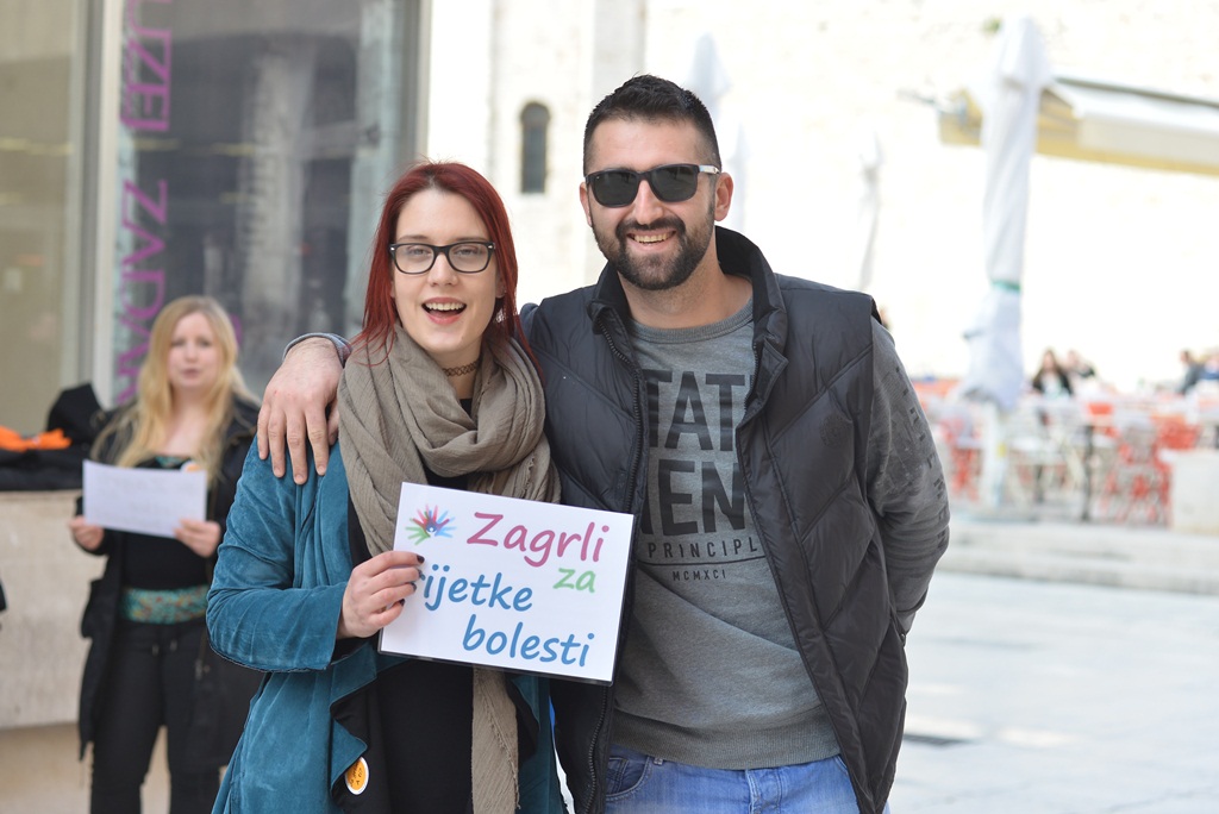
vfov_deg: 15.9
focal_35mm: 86
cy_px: 407
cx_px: 610
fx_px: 2914
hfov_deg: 23.6
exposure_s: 1/400
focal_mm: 86
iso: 320
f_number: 5
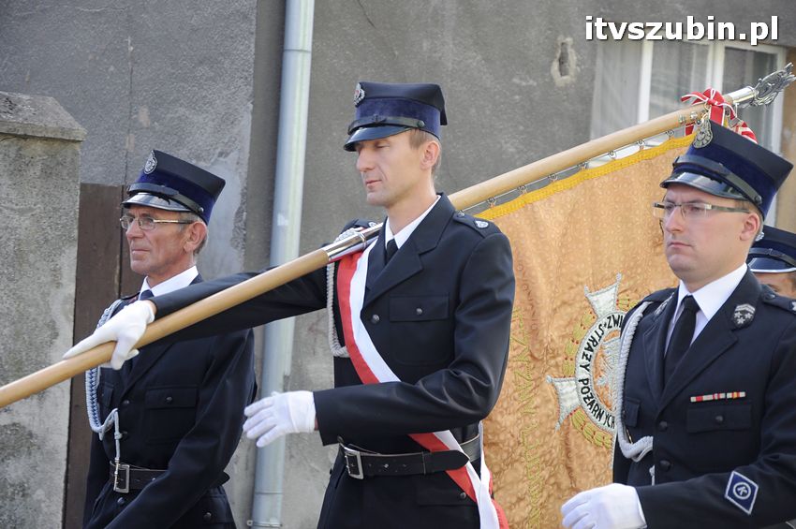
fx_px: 2651
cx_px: 398
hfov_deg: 17.1
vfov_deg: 11.4
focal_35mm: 120
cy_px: 264
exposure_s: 1/250
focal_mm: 80
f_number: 5.3
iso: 400
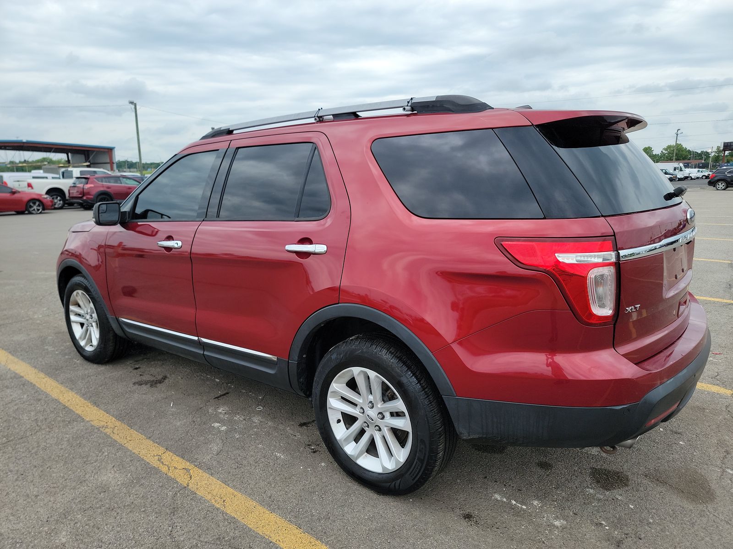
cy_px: 274
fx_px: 508
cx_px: 366
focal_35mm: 24
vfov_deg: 56.8
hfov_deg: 71.6
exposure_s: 1/509
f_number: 1.8
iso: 50
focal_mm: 6.7
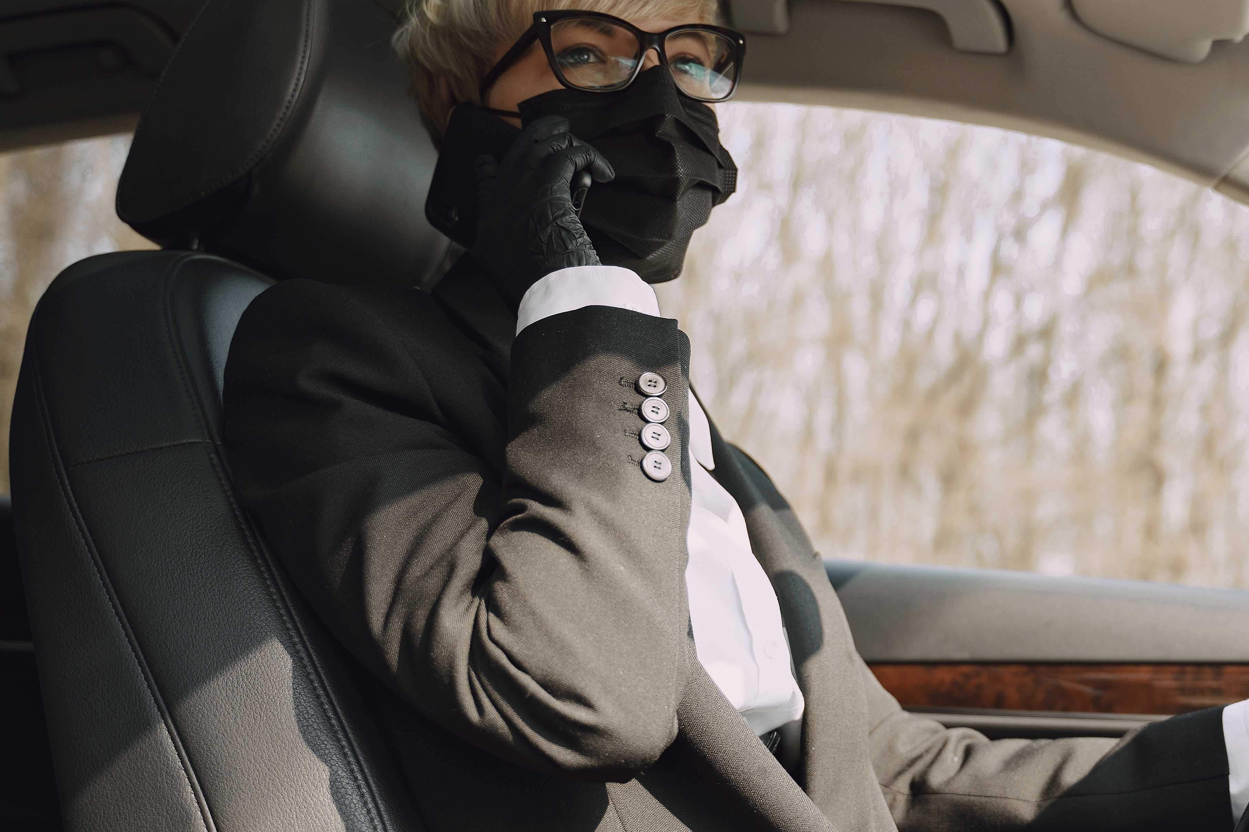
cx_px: 951
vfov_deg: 25.5
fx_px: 1839
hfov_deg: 36.6
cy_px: 418
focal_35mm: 53
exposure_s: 1/250
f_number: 2.8
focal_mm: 32
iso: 125
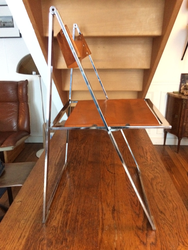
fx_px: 210
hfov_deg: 48.2
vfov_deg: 61.7
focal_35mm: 29
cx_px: 94
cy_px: 125
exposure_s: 1/17
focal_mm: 4.15
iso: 500
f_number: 2.2
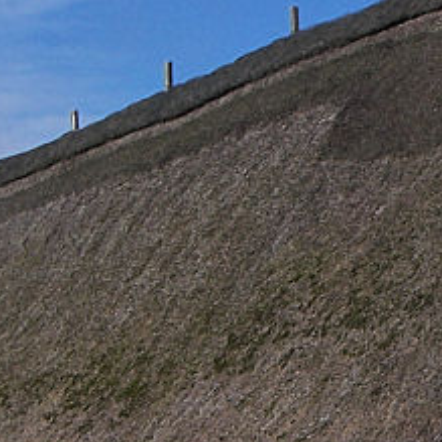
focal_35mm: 126
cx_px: 347
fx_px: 1820
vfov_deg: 13.8
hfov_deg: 13.8
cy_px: 345
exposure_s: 1/250
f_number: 7.1
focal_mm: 6.4
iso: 64
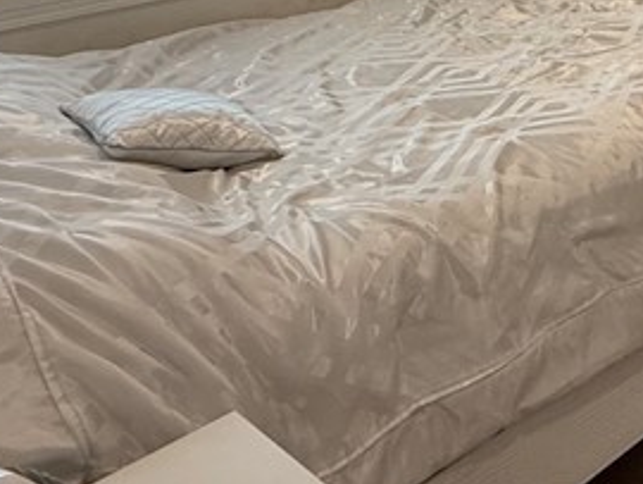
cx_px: 879
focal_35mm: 53
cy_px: -179
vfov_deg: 23.6
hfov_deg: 28.3
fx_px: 985
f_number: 2.2
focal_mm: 2.22
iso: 125
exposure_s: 1/120
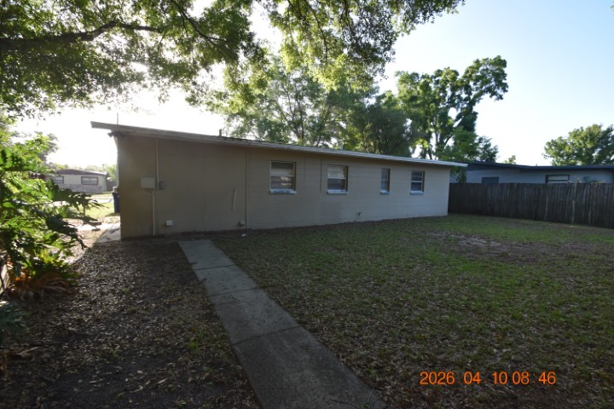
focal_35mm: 15
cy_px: 204
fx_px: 256
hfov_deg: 100.4
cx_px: 307
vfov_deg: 77.3
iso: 360
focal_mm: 10
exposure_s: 1/250
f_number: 8
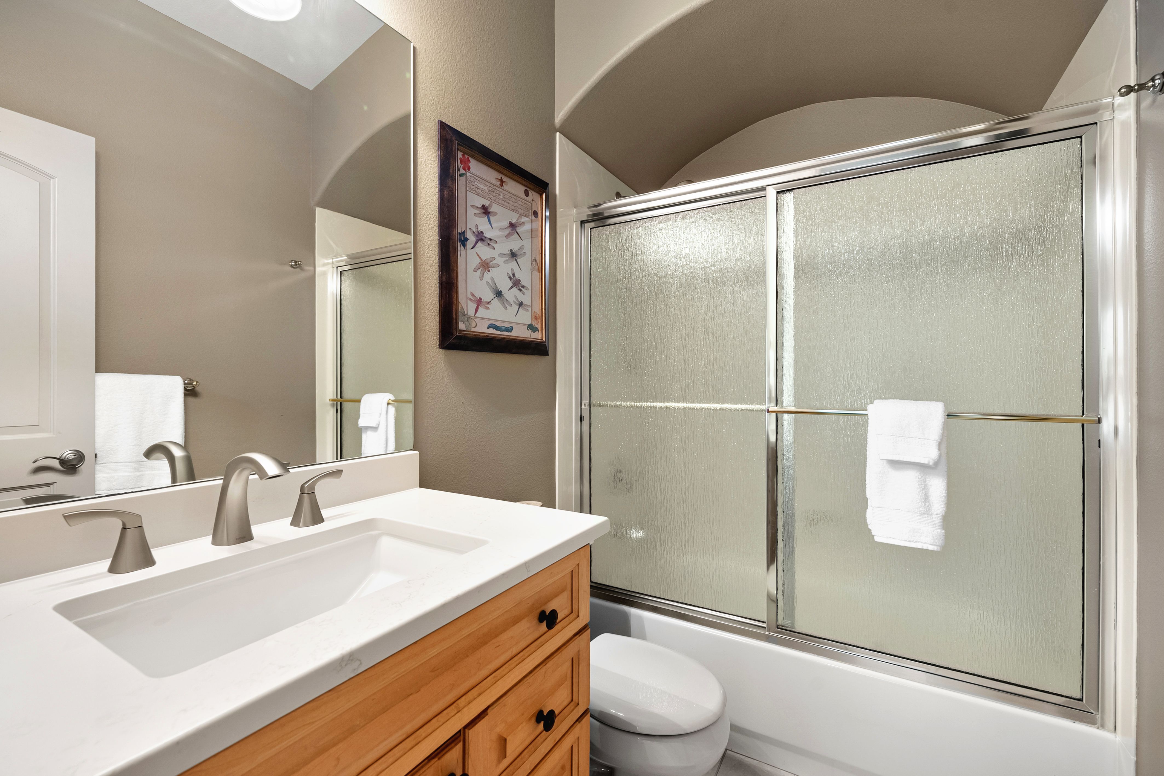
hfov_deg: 100.4
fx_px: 485
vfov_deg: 77.3
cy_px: 388
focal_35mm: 15
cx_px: 582
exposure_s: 1/4
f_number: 8
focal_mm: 15
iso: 640
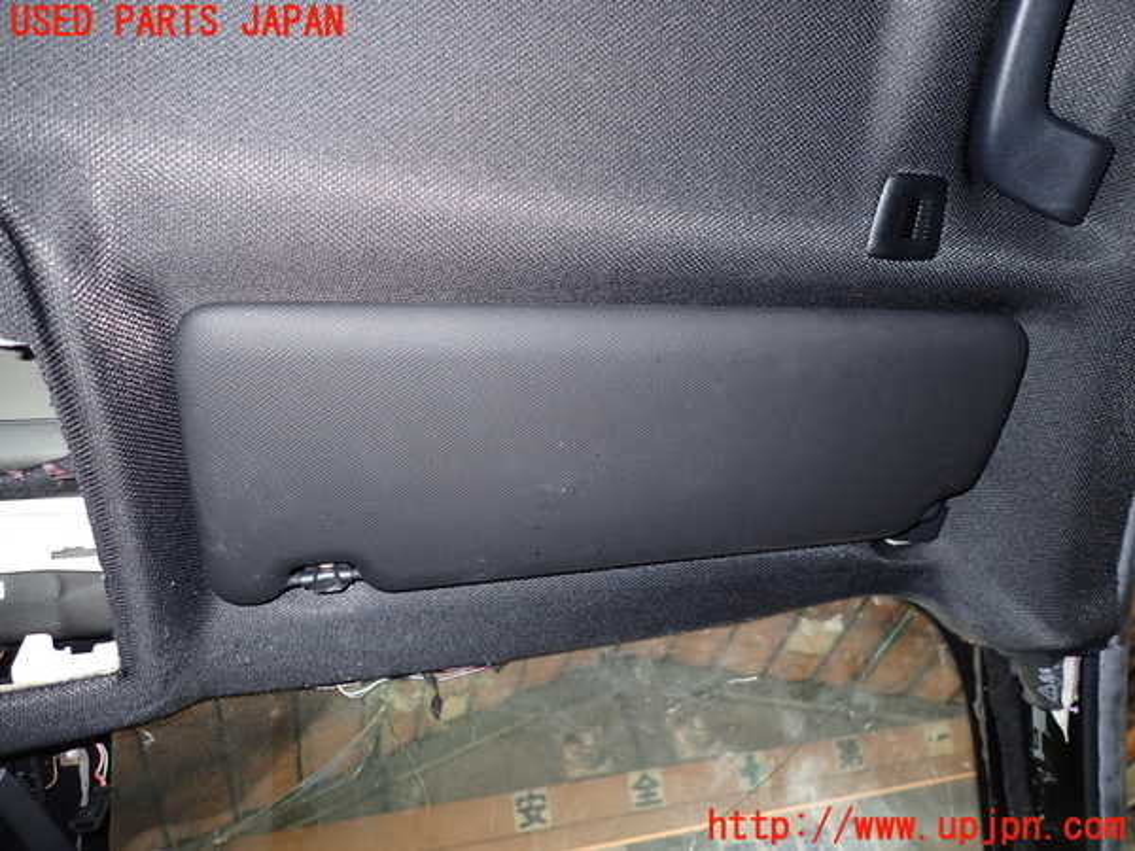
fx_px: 820
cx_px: 568
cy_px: 426
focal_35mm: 25
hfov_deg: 69.4
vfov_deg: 54.9
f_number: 2
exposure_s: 1/30
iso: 200
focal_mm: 4.5
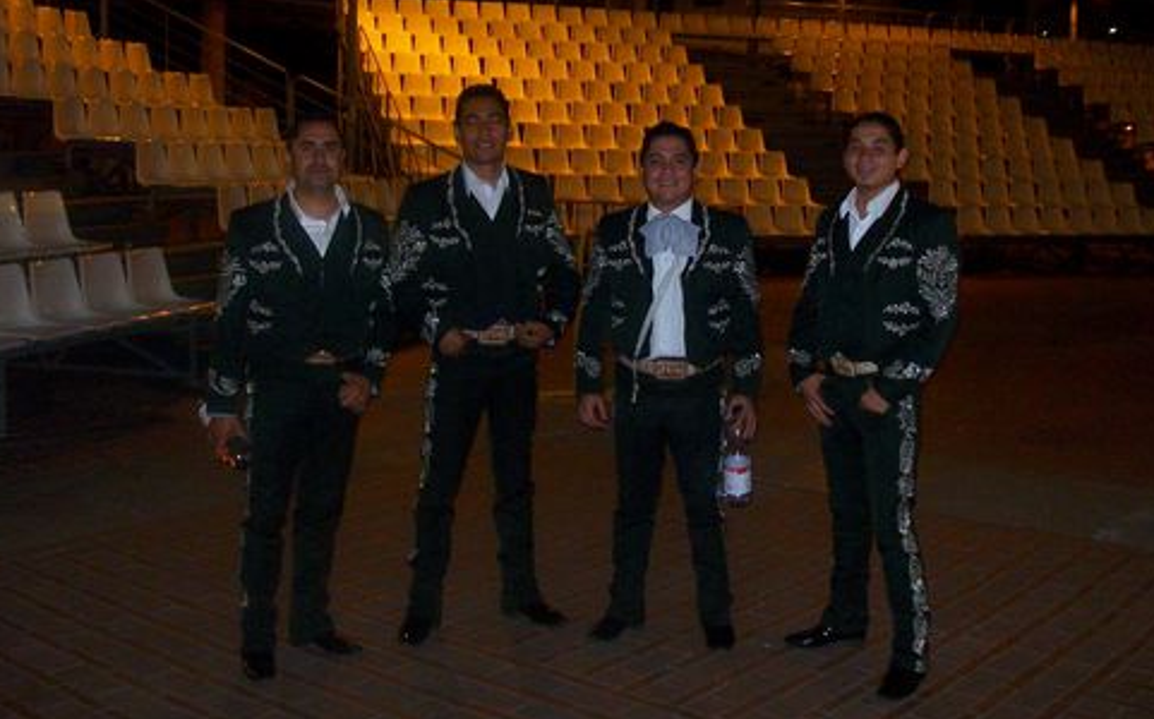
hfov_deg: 41.8
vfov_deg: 26.7
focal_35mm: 48
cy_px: 264
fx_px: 1509
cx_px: 631
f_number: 2.9
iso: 320
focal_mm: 5.7
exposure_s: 1/40
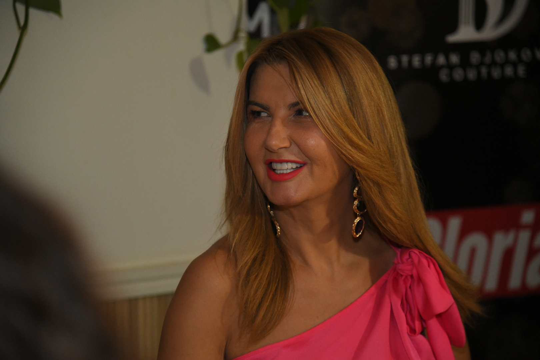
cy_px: 180
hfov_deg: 17.1
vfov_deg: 11.4
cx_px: 270
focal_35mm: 120
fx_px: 1800
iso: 4000
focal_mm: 120
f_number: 4
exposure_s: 1/160
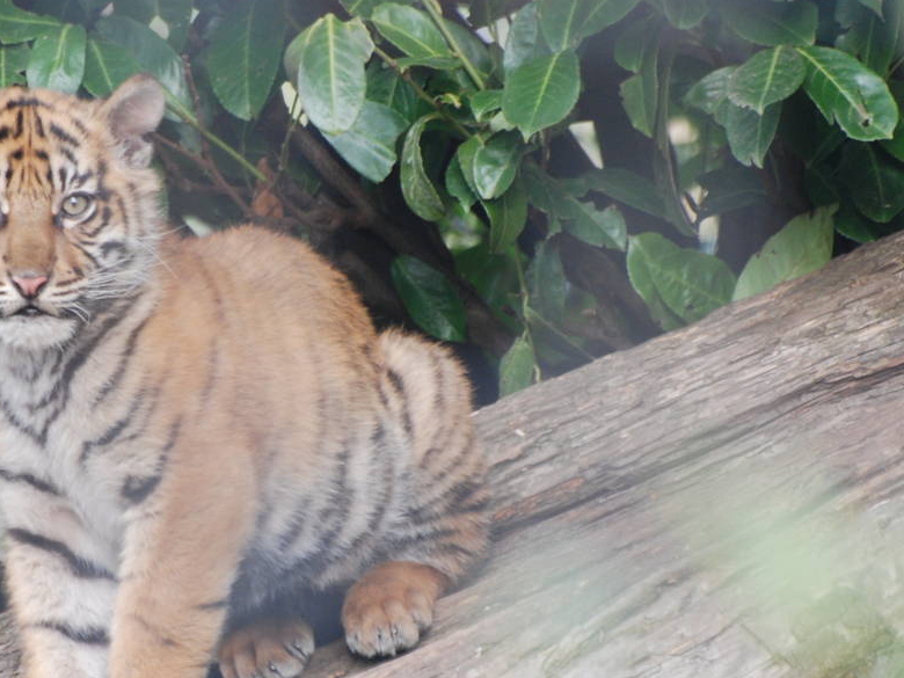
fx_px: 23216
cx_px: 236
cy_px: 410
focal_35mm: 889
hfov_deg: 2.2
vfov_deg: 1.7
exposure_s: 1/60
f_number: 5.6
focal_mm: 300
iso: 400
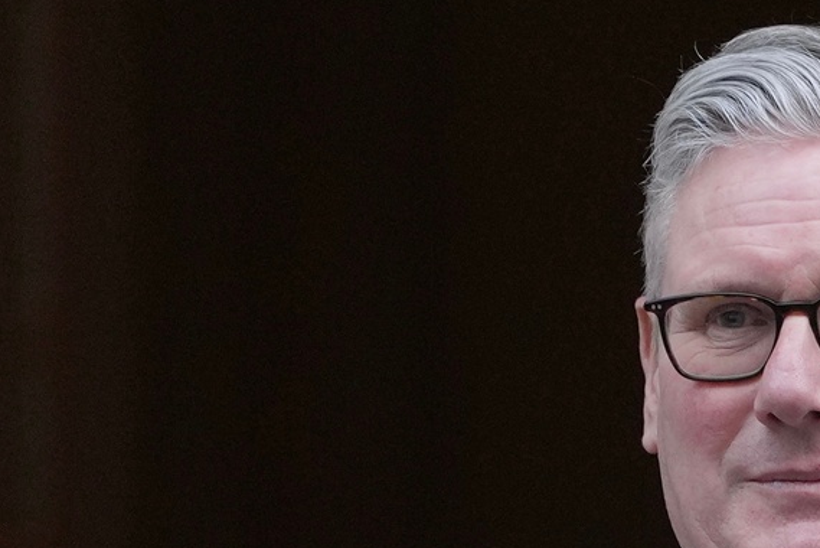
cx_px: 679
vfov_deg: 3.9
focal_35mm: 349
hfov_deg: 5.9
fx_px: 7953
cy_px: 344
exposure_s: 1/800
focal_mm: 194
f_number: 2.8
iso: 800
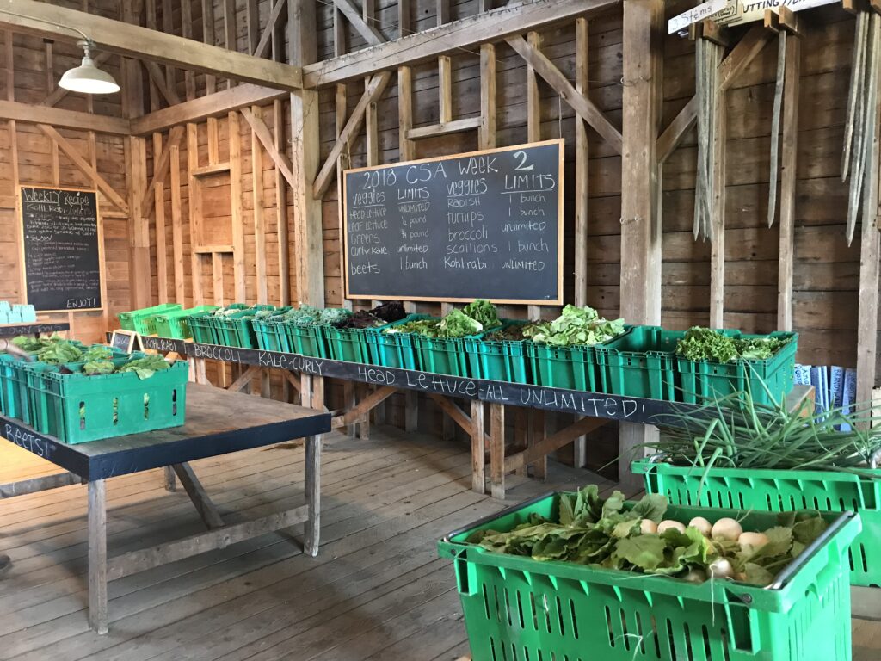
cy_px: 330
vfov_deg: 49.7
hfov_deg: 63.4
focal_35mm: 28
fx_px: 713
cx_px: 440
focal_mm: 3.99
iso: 100
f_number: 1.8
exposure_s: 1/8
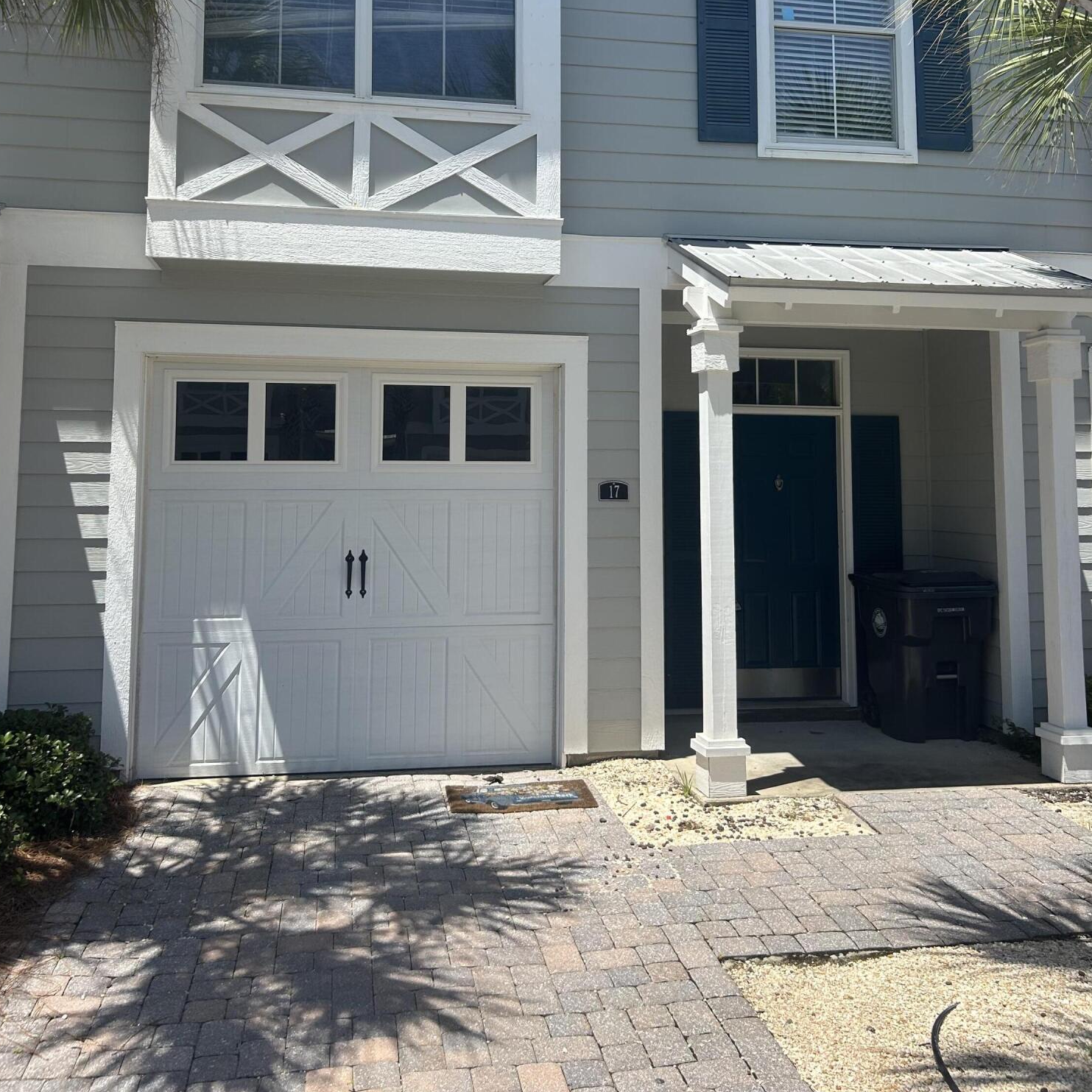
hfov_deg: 52.5
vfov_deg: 51.7
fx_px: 1106
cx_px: 541
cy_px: 380
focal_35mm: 31
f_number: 1.5
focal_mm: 5.7
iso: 50
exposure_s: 1/2915
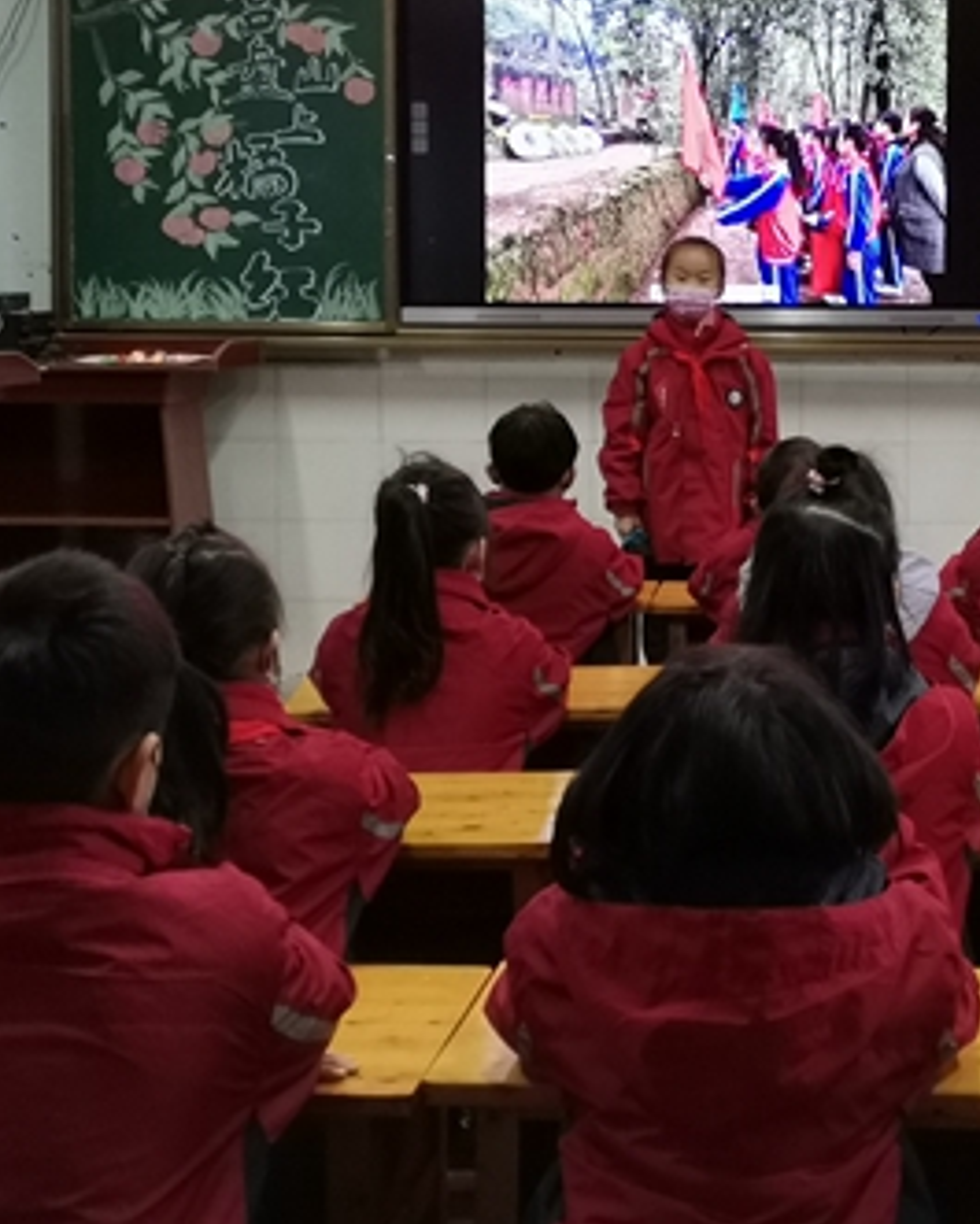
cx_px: 791
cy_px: 455
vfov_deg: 27.8
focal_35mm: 68
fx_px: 2464
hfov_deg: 22.2
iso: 250
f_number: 1.8
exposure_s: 1/50
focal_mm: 5.5
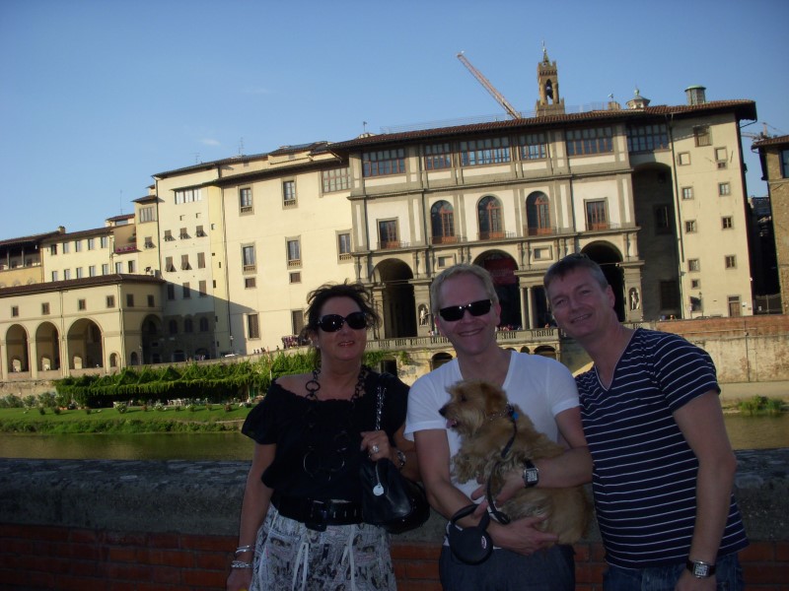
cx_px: 394
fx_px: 866
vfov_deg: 37.7
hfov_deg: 49.0
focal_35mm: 38
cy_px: 296
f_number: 3.3
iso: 100
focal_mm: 6.3
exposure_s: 1/1000
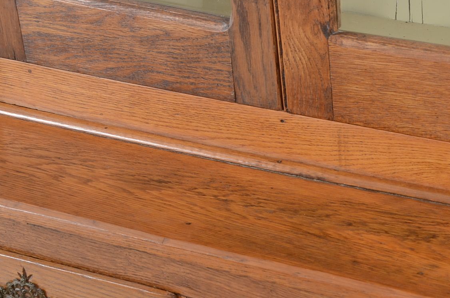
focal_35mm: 115
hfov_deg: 17.5
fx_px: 1435
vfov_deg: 11.8
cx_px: 410
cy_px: 266
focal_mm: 35
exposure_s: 1/80
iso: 200
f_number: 8
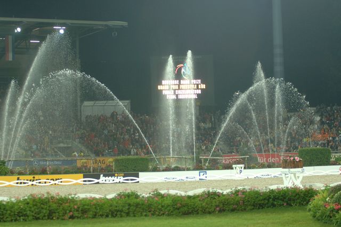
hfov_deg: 19.5
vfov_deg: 13.0
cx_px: 170
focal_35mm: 105
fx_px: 993
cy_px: 114
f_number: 2.8
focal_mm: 70
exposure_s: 1/320
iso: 640
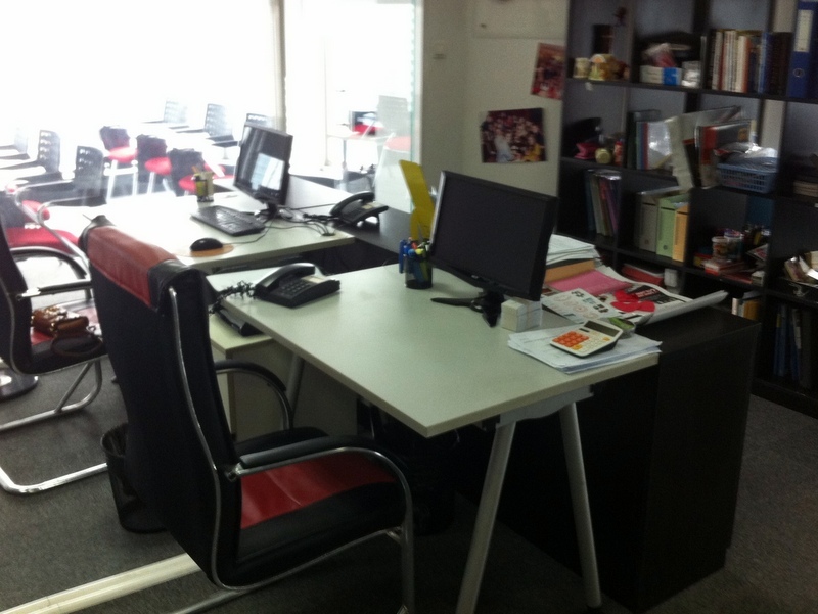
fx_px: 828
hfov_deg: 52.6
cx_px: 409
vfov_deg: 40.7
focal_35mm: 35
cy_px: 307
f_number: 2.8
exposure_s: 1/15
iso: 125
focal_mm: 3.85
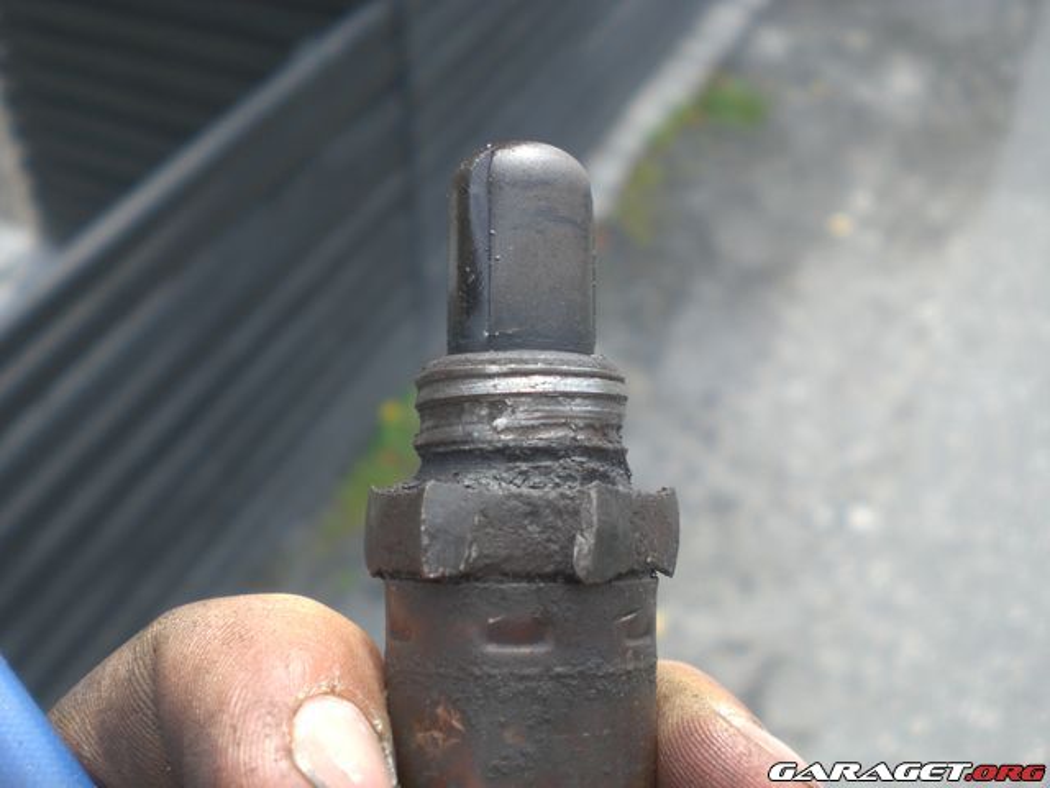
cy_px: 394
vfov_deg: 37.7
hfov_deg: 49.0
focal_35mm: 38
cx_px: 525
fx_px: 1153
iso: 50
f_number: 3.1
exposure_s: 1/125
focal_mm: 6.3
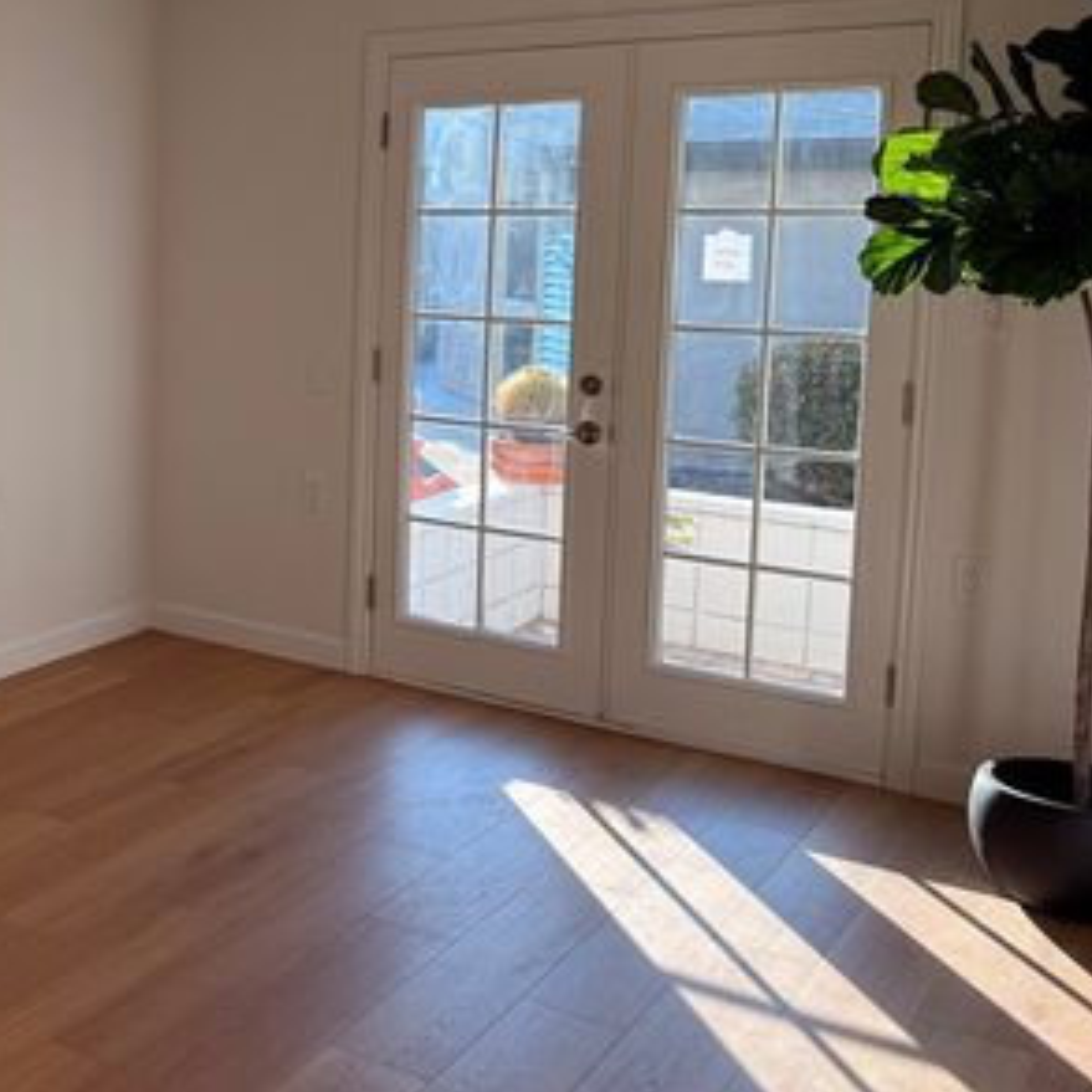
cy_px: 375
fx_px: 1535
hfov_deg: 35.6
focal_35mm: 43
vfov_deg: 38.8
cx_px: 11
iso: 80
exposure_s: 1/504
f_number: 1.78
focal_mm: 6.76
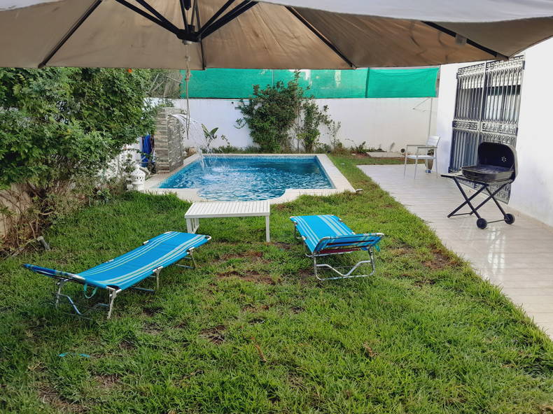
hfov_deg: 67.3
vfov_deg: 53.0
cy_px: 207
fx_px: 415
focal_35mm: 26
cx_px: 276
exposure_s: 1/100
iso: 40
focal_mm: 3.98
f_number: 1.8
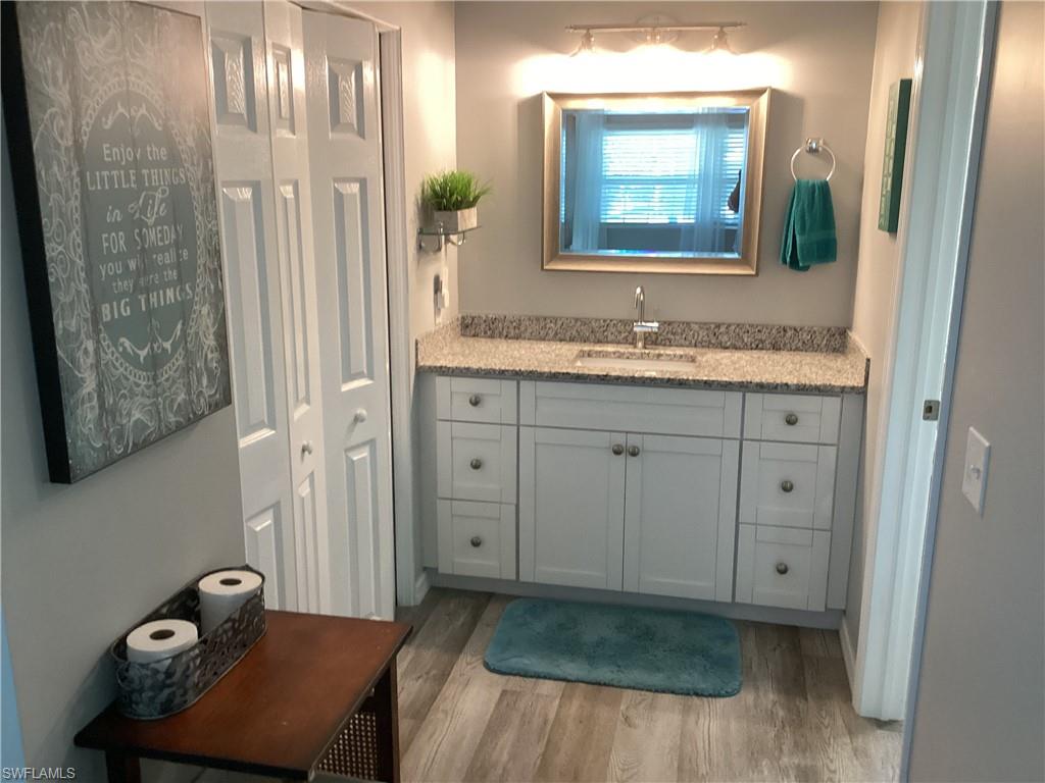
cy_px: 392
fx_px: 936
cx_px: 522
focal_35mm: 31
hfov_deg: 58.4
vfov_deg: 45.4
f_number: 2.4
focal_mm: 3.3
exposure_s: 1/60
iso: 200
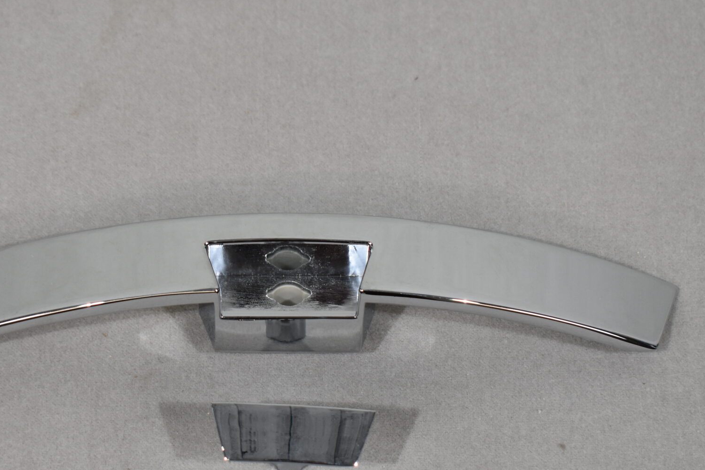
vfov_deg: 14.1
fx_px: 1900
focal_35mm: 97
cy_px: 291
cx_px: 289
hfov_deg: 21.0
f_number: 5.6
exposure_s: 1/125
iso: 400
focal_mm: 38
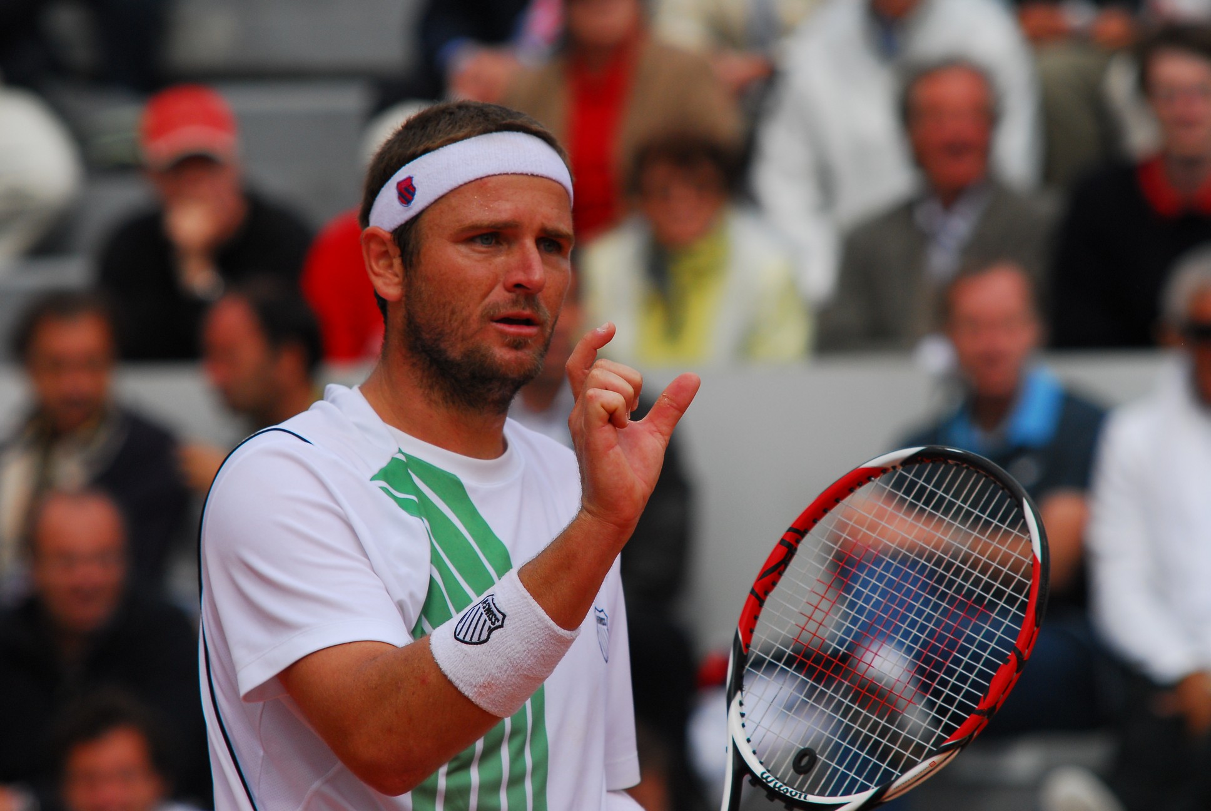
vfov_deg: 3.7
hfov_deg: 5.5
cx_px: 606
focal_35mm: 375
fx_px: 12630
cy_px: 406
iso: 320
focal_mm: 250
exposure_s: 1/1000
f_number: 5.6
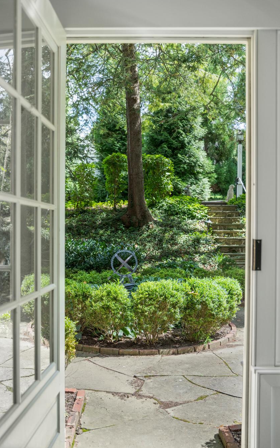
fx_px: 427
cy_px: 232
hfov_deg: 36.3
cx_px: 126
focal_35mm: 35
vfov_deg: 55.3
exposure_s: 1/2000
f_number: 2.8
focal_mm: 30
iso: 400
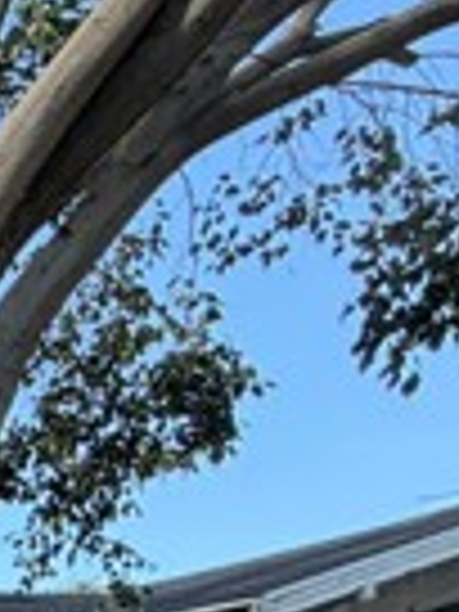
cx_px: -927
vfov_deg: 24.5
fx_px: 1167
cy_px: 855
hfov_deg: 11.4
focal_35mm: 66
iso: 50
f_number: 2.2
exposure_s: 1/217
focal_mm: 2.22
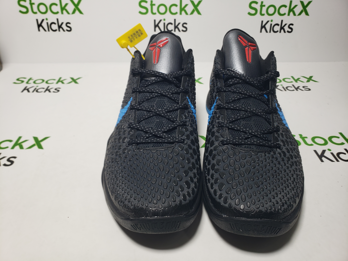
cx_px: 174
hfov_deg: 67.3
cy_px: 130
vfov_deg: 53.1
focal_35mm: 26
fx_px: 261
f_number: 2.4
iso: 50
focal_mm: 4.3
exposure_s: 1/175
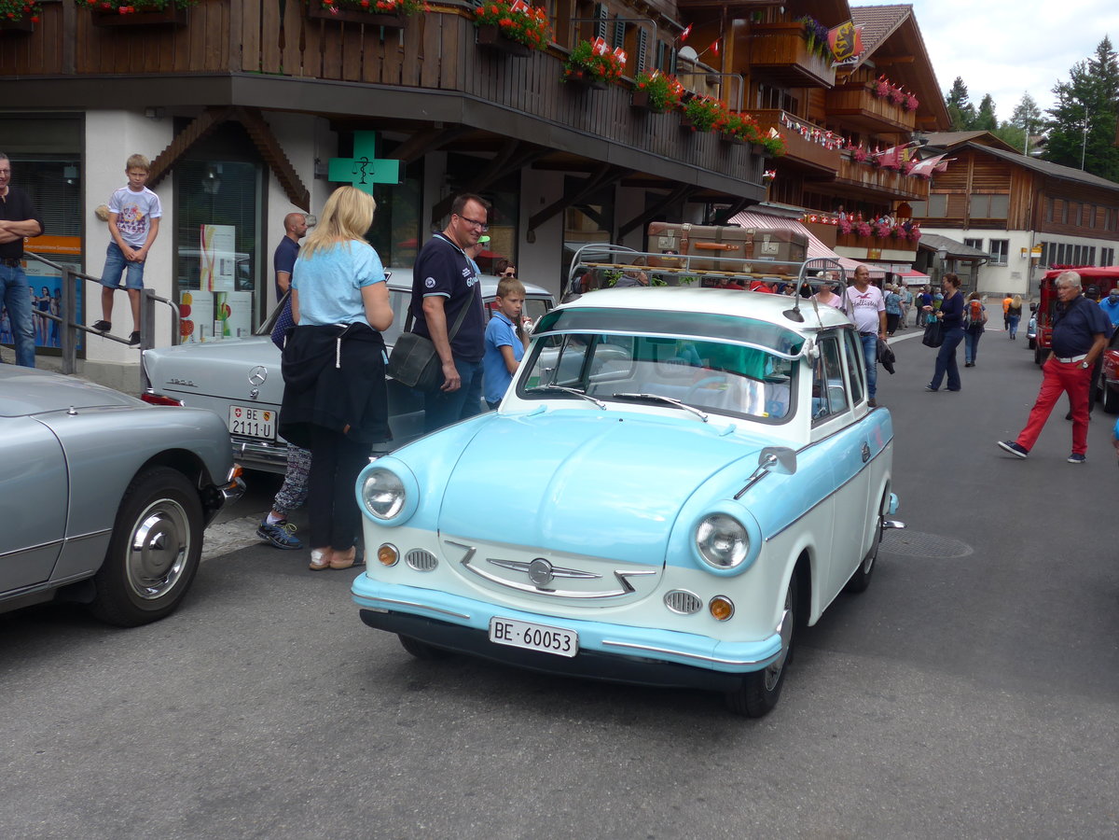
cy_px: 420
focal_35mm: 41
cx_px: 560
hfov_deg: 45.8
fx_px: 1325
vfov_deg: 35.1
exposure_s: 1/800
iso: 80
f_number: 2.8
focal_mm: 8.4
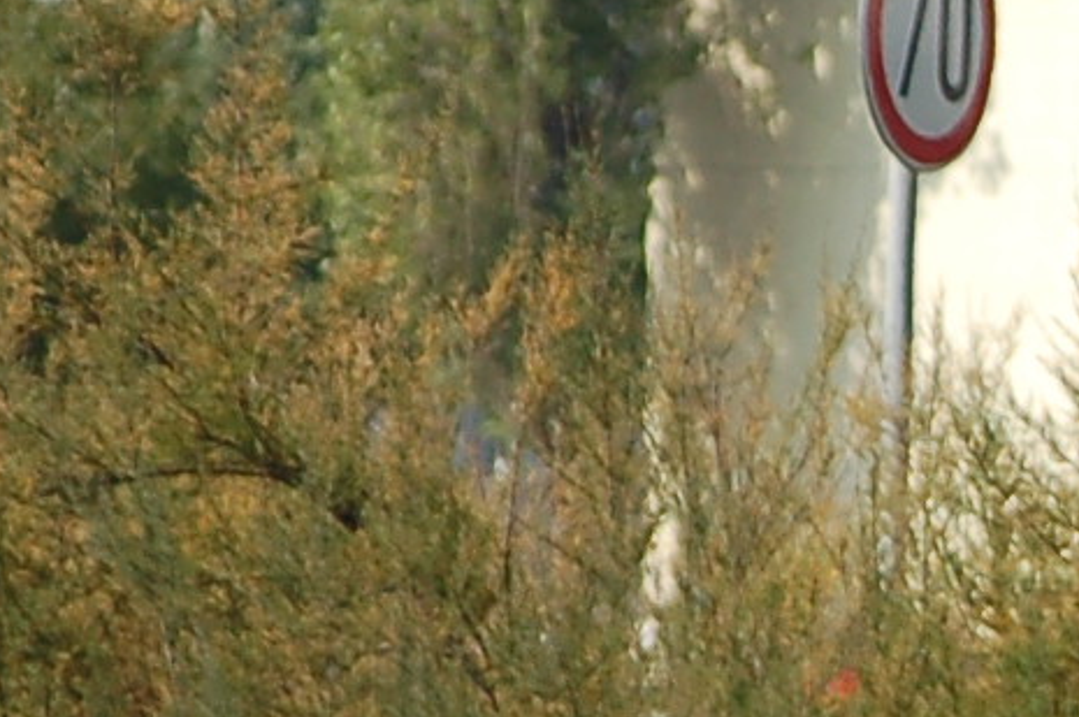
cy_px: 1239
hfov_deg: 2.3
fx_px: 26707
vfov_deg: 1.5
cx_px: 2200
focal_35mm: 892
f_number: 4.5
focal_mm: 92
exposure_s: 1/1000
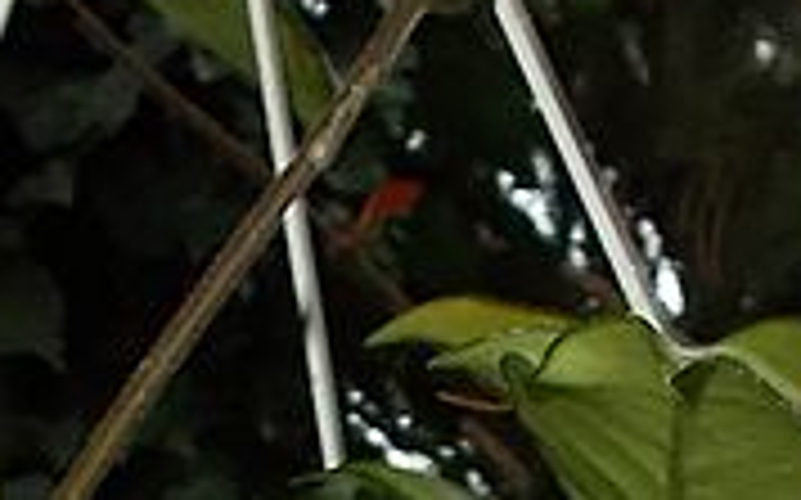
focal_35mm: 124
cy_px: 1293
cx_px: 360
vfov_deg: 9.2
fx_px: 2705
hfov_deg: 16.8
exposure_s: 1/25
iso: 200
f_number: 3.2
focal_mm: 4.6
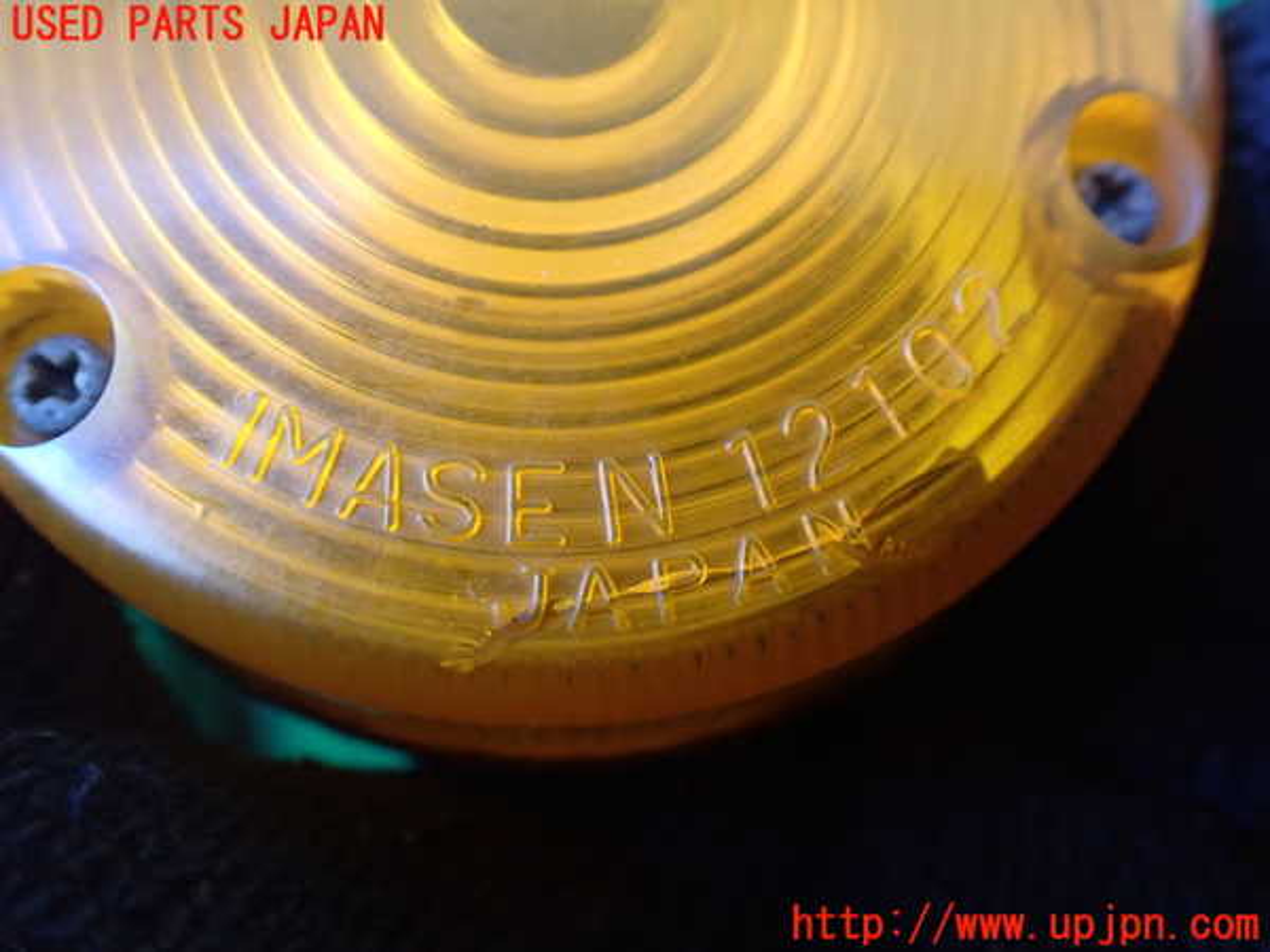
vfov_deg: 46.8
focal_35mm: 30
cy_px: 476
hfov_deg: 60.0
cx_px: 635
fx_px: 1101
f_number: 2.3
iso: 800
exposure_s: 1/125
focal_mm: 5.4
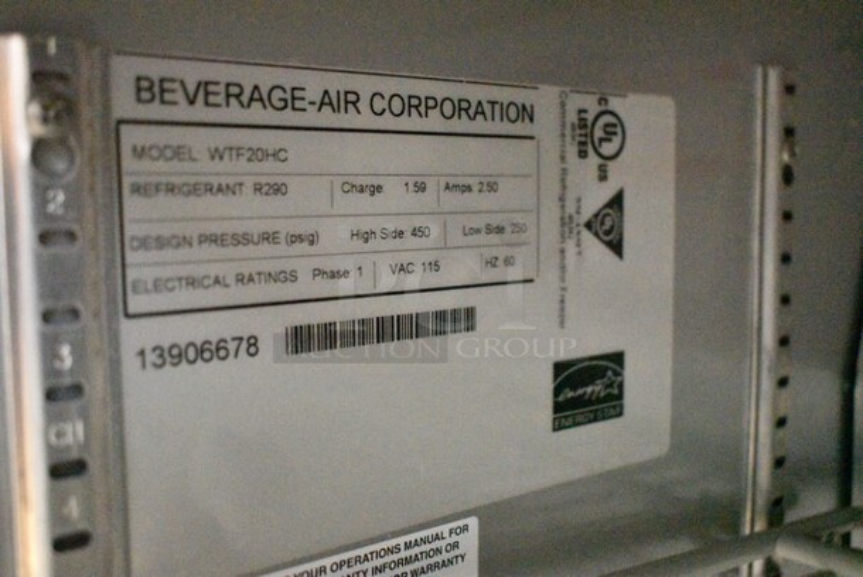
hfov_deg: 49.5
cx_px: 432
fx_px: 936
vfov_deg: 34.3
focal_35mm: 39
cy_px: 288
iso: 25600
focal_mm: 26
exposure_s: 1/30
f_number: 4
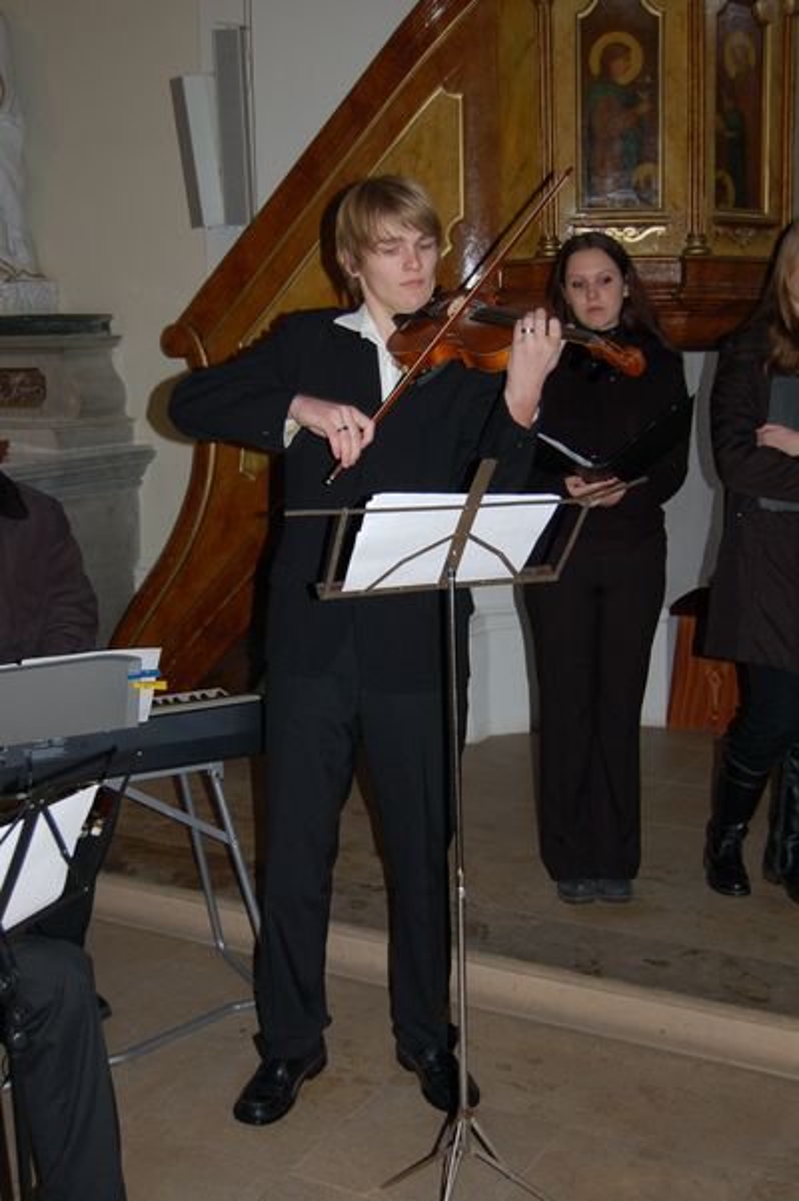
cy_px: 600
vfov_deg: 43.6
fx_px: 1500
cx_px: 400
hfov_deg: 29.8
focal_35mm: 45
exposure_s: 1/60
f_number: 4.2
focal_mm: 30
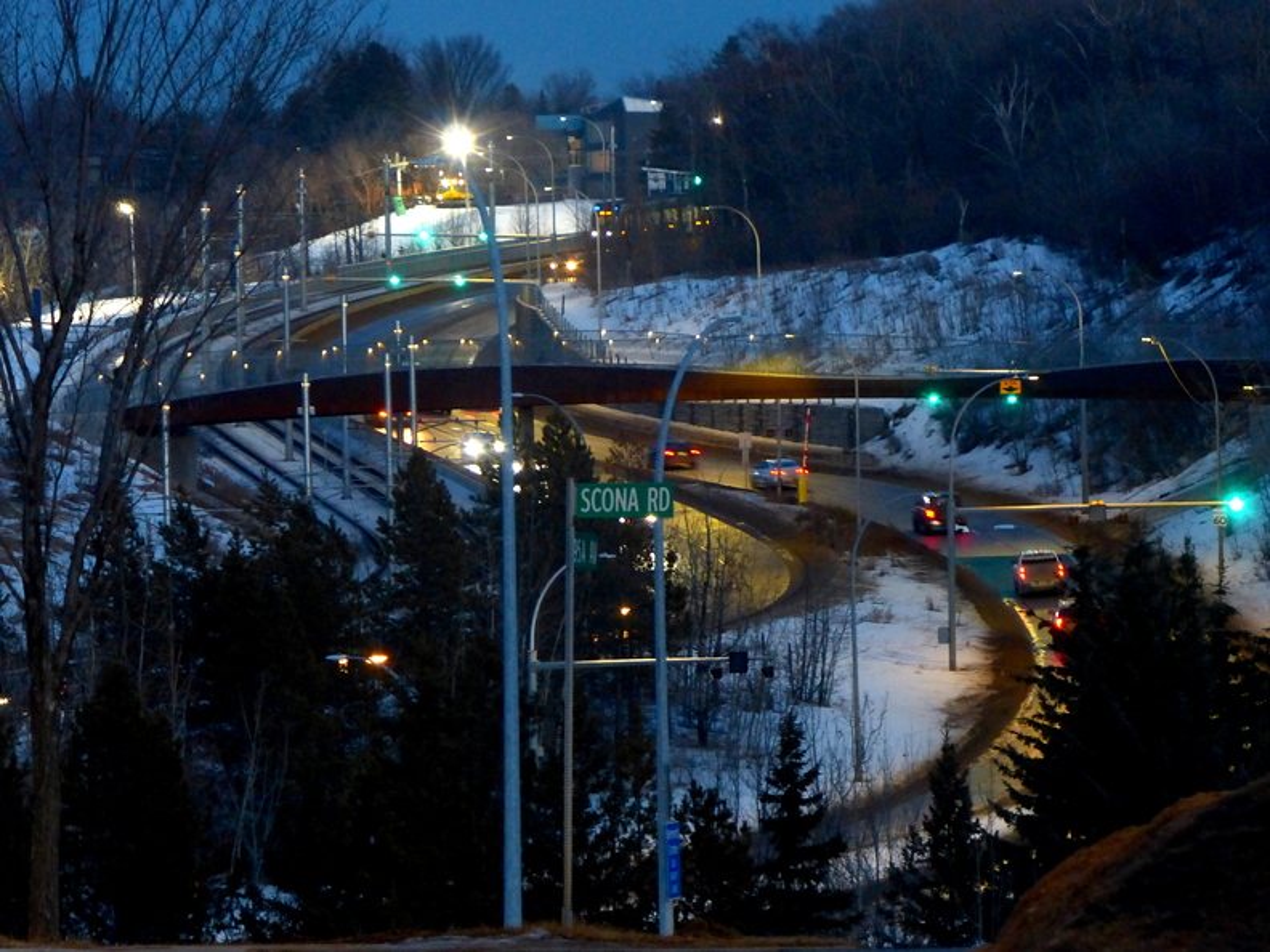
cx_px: 635
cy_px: 476
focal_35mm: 279
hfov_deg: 7.1
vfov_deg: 5.3
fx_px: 10236
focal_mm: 50.2
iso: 500
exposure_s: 1/10
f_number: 4
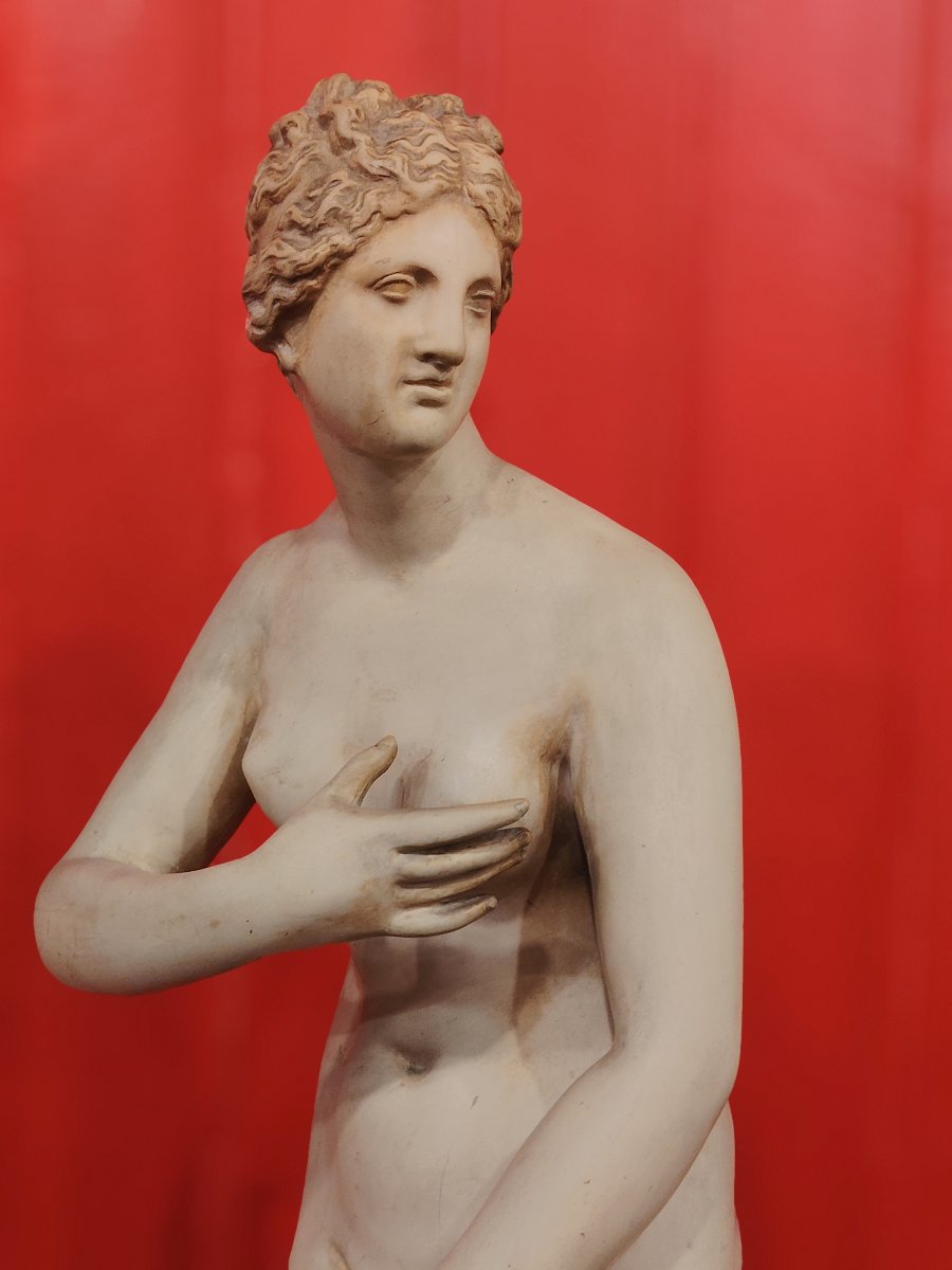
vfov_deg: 39.7
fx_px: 1760
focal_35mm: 48
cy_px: 635
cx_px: 476
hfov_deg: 30.3
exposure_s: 1/25
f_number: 4
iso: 449
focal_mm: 5.25
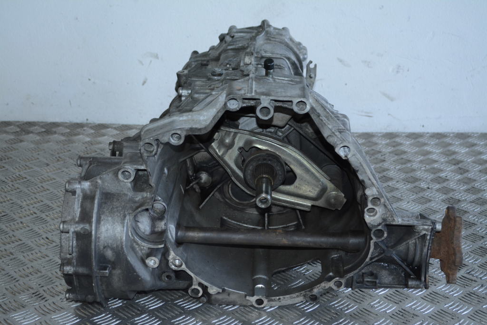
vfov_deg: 21.6
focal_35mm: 63
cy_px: 162
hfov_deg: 31.9
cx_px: 244
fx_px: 852
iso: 1600
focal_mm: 42
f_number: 5.6
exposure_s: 1/125
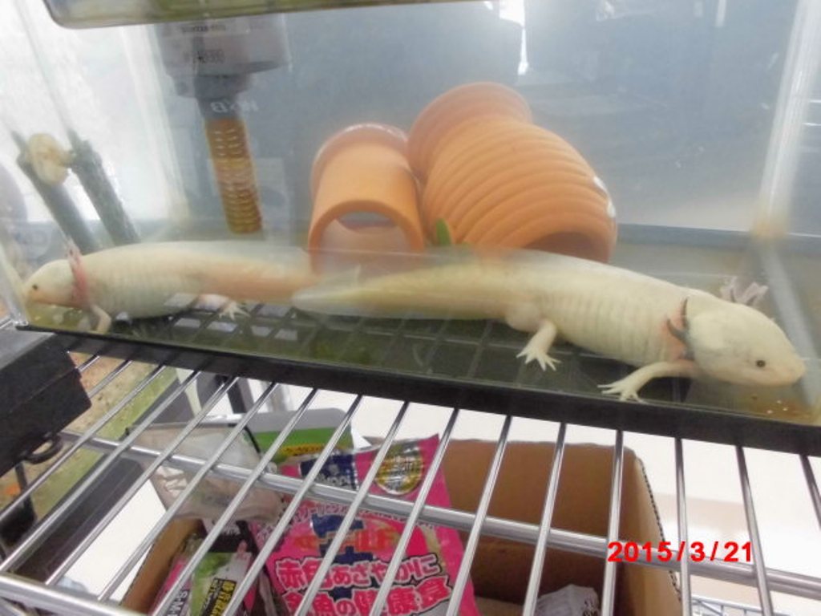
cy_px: 308
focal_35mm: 26
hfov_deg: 67.3
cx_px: 410
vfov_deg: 53.1
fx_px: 617
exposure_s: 1/60
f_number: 3.5
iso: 400
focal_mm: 4.6
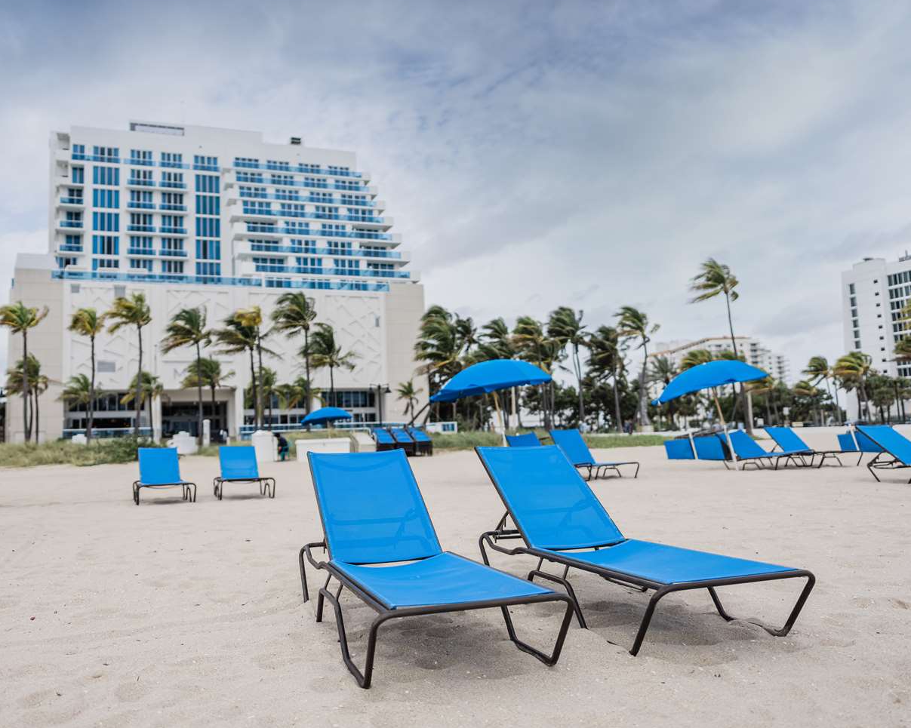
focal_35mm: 28
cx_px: 384
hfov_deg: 61.9
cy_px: 365
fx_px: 755
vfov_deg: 51.5
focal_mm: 24
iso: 100
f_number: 1.6
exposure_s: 1/6400
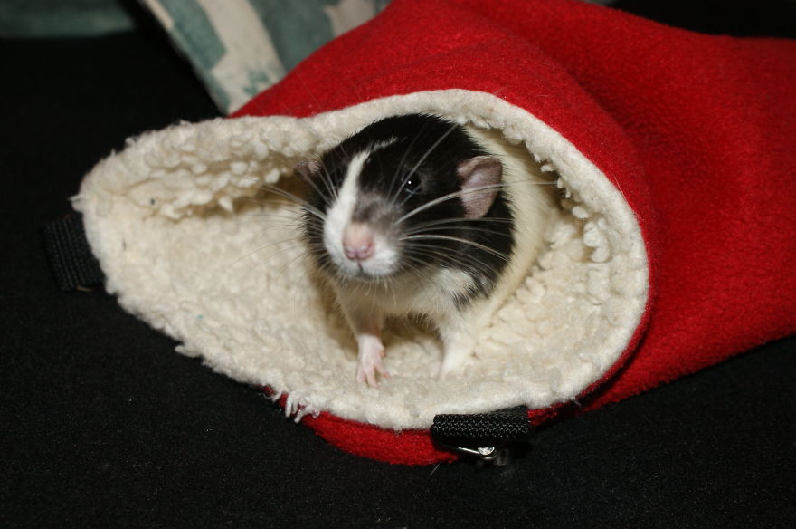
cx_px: 398
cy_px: 264
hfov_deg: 37.9
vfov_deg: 25.7
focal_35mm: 52
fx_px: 1159
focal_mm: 35
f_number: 5.6
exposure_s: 1/60
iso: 400
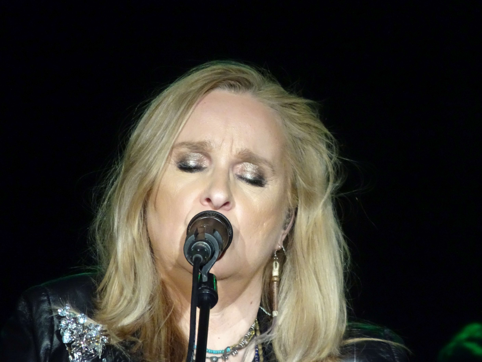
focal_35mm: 702
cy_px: 181
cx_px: 241
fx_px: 9775
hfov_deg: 2.8
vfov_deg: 2.1
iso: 800
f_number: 6.3
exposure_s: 1/60
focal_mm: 119.94
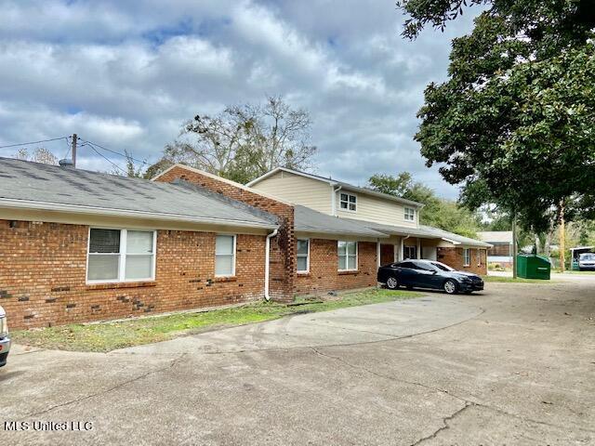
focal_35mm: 26
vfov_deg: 53.1
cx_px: 298
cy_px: 223
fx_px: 447
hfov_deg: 67.3
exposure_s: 1/1961
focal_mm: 4.25
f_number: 1.8
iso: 32
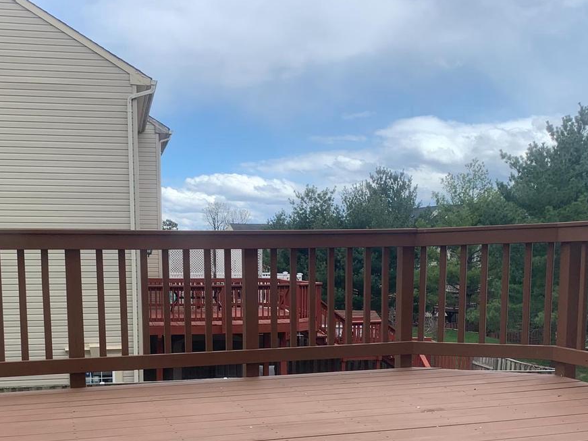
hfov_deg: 43.7
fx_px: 730
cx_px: 247
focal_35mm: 43
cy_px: 351
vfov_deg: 32.7
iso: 25
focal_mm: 4.25
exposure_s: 1/1282
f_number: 1.8
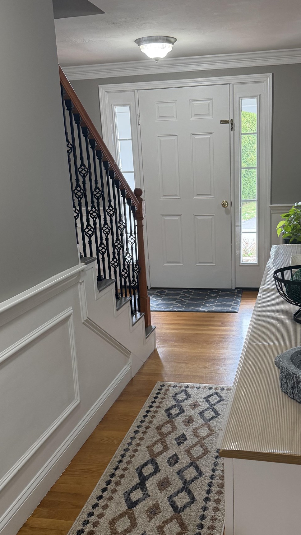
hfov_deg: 33.5
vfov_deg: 56.5
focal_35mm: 35
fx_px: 497
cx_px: 192
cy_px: 291
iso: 250
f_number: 1.78
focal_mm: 6.76
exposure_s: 1/120
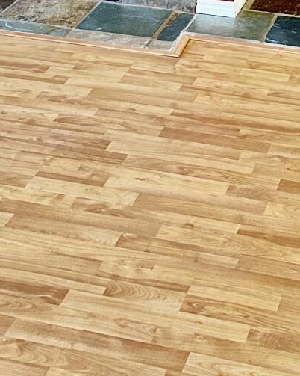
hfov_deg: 15.2
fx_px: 1122
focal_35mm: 101
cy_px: -120
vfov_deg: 17.7
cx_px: 194
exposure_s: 1/60
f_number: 1.5
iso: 400
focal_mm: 5.7
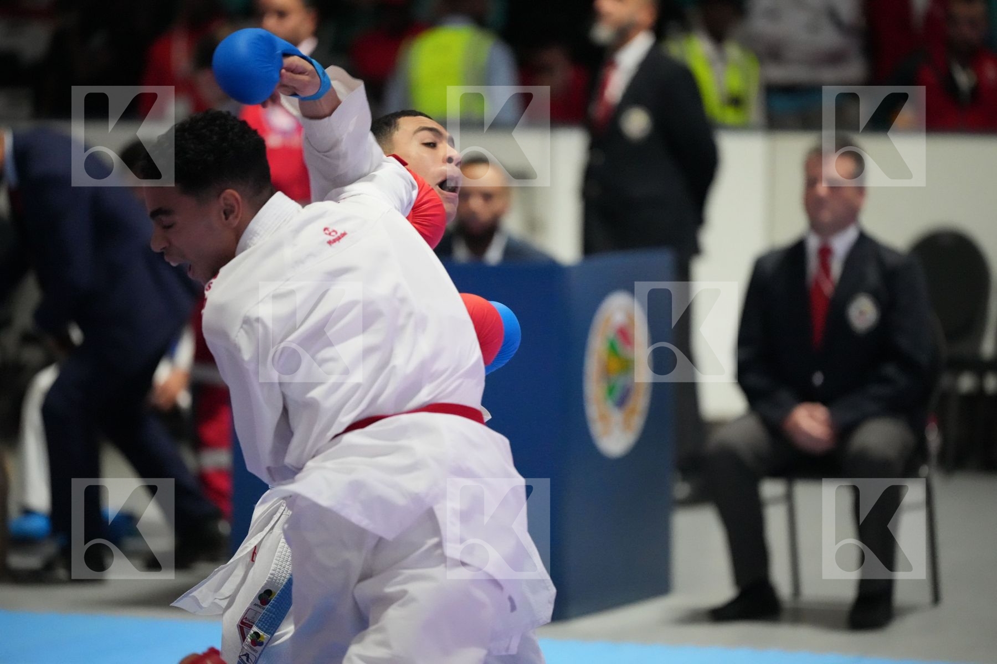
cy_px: 332
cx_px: 498
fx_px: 5372
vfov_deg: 7.1
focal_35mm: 194
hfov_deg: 10.6
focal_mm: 194
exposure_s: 1/800
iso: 12800
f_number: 2.8
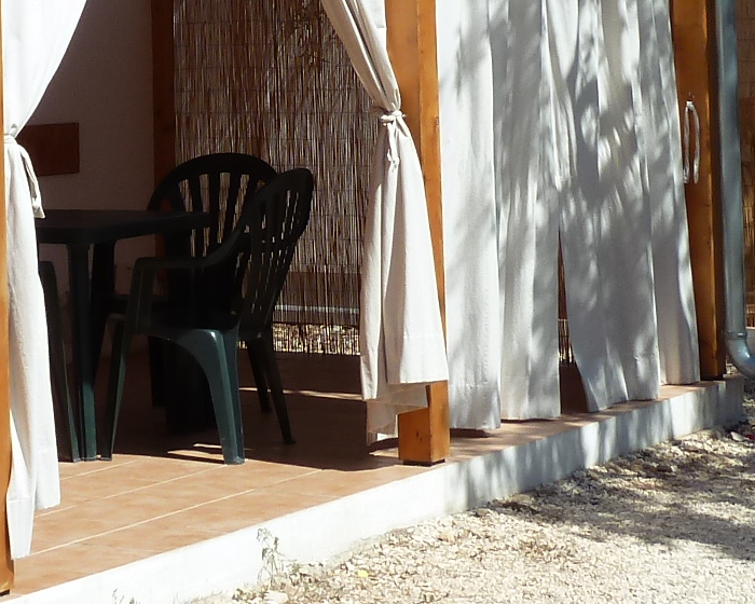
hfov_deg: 15.3
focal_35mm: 125
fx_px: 2793
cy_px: -64
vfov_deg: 12.1
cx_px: 161
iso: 80
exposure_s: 1/500
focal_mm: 5.7
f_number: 5
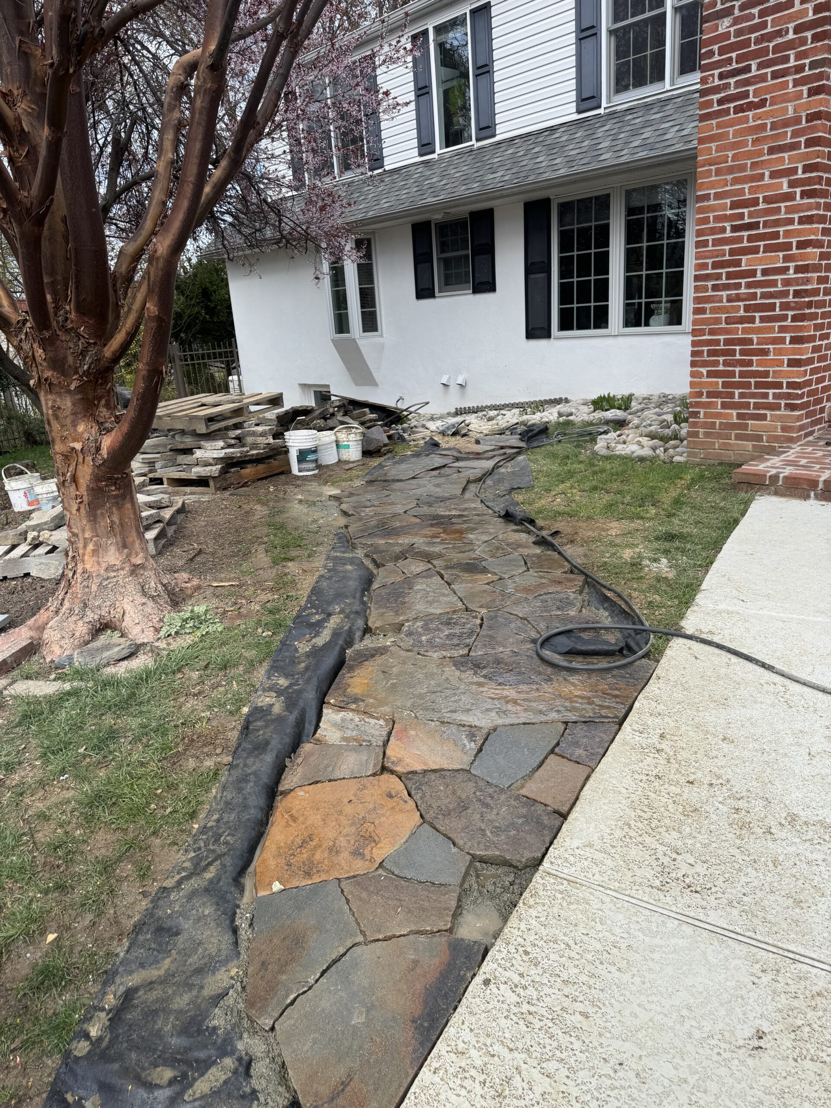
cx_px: 416
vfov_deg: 71.6
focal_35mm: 24
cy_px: 554
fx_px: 768
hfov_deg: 56.8
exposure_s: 1/1366
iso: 80
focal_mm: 6.76
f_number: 1.78
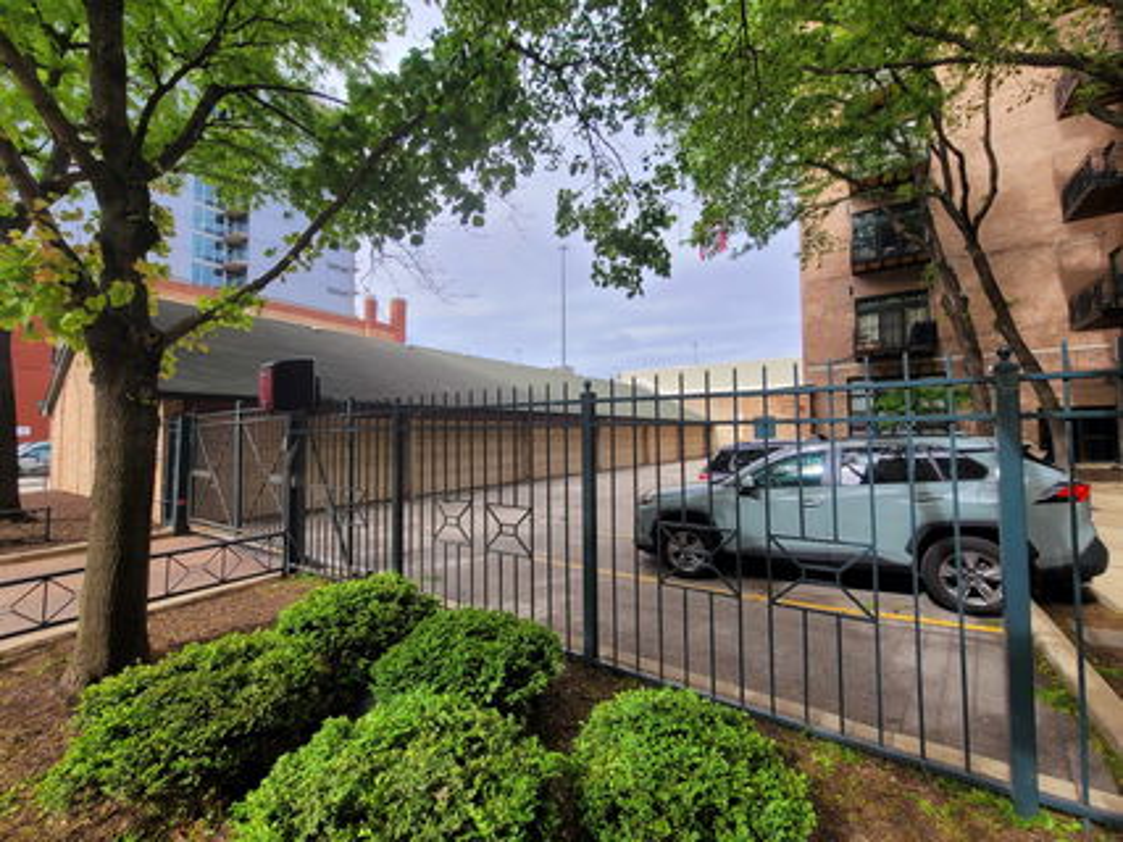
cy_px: 421
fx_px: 422
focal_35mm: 13
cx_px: 562
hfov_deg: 106.2
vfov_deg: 89.9
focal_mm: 2.2
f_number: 2.2
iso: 64
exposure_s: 1/909
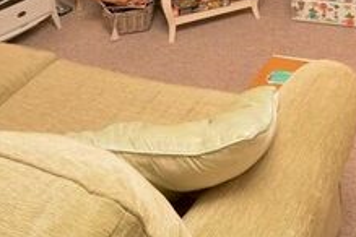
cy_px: -134
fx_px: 475
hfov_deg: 37.9
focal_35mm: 48
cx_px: 332
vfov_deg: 22.3
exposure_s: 1/200
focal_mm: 10
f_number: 10
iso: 1000
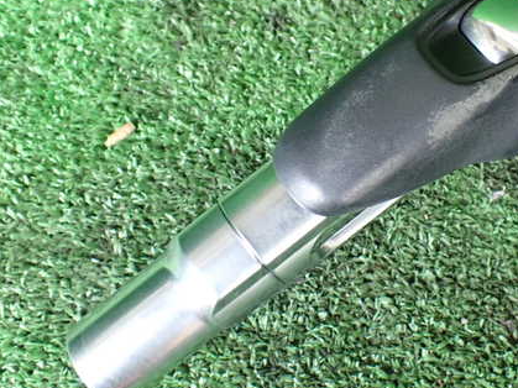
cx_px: 330
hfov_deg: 43.4
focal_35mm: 43
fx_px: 643
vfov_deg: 33.5
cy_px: 161
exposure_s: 1/100
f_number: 2.3
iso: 800
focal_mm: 5.4
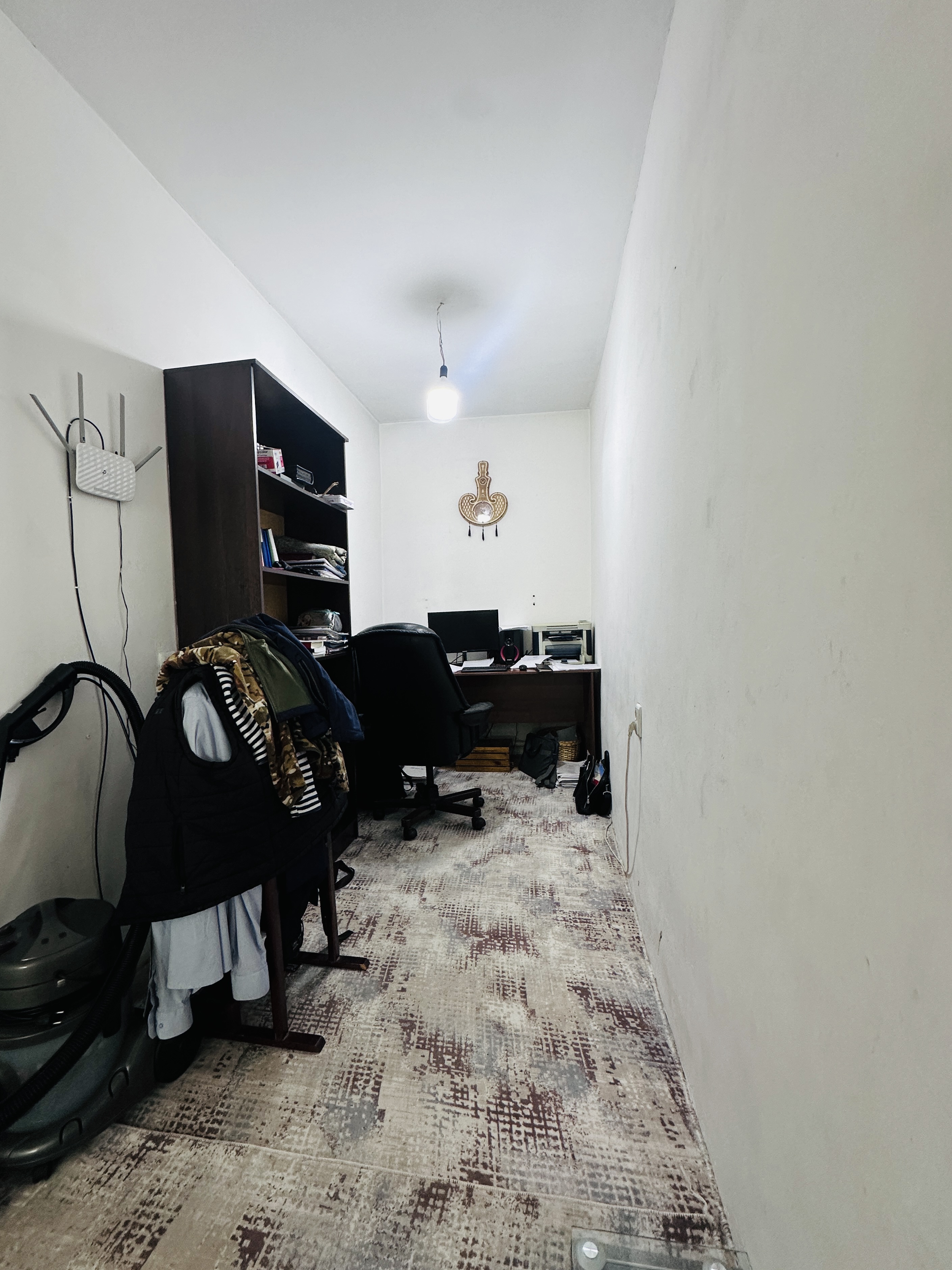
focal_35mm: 15
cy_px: 652
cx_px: 456
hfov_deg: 81.7
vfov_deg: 98.1
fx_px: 550
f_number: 2.2
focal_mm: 2.22
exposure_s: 1/100
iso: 160
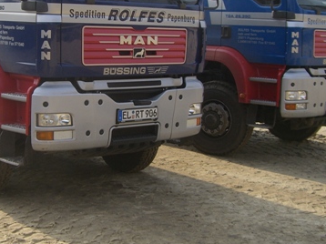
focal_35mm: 68
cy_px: 72
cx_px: 107
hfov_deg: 28.4
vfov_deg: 21.5
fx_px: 640
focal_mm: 6.2
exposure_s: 1/320
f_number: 4.3
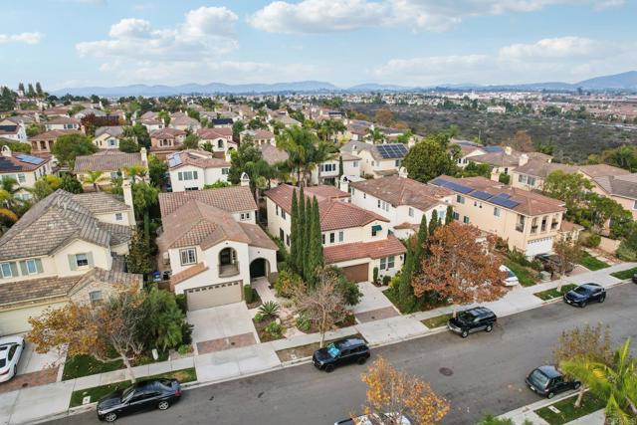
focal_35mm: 22
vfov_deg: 57.3
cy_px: 212
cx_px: 318
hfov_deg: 78.6
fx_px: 389
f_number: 2.8
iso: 110
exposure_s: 1/640
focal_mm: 8.4
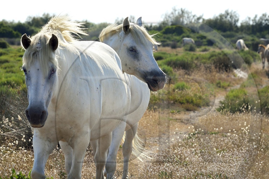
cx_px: 152
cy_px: 120
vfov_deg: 5.1
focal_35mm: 267
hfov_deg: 7.7
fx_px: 1995
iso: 200
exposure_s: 1/500
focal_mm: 170
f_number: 11
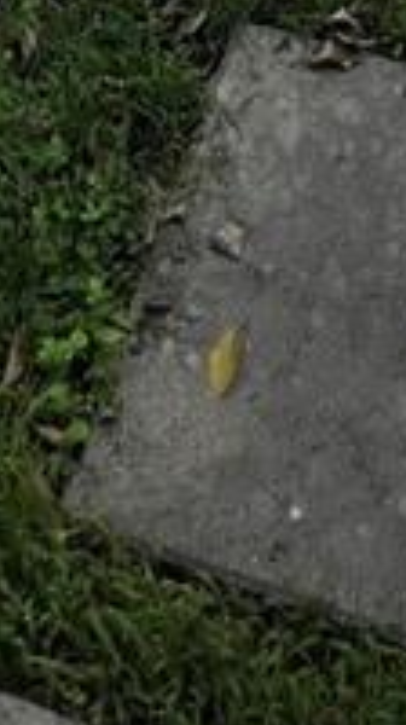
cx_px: 290
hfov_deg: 14.1
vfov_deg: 12.2
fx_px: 1632
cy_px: -1352
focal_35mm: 85
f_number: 1.8
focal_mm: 1.57
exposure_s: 1/1193
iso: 32
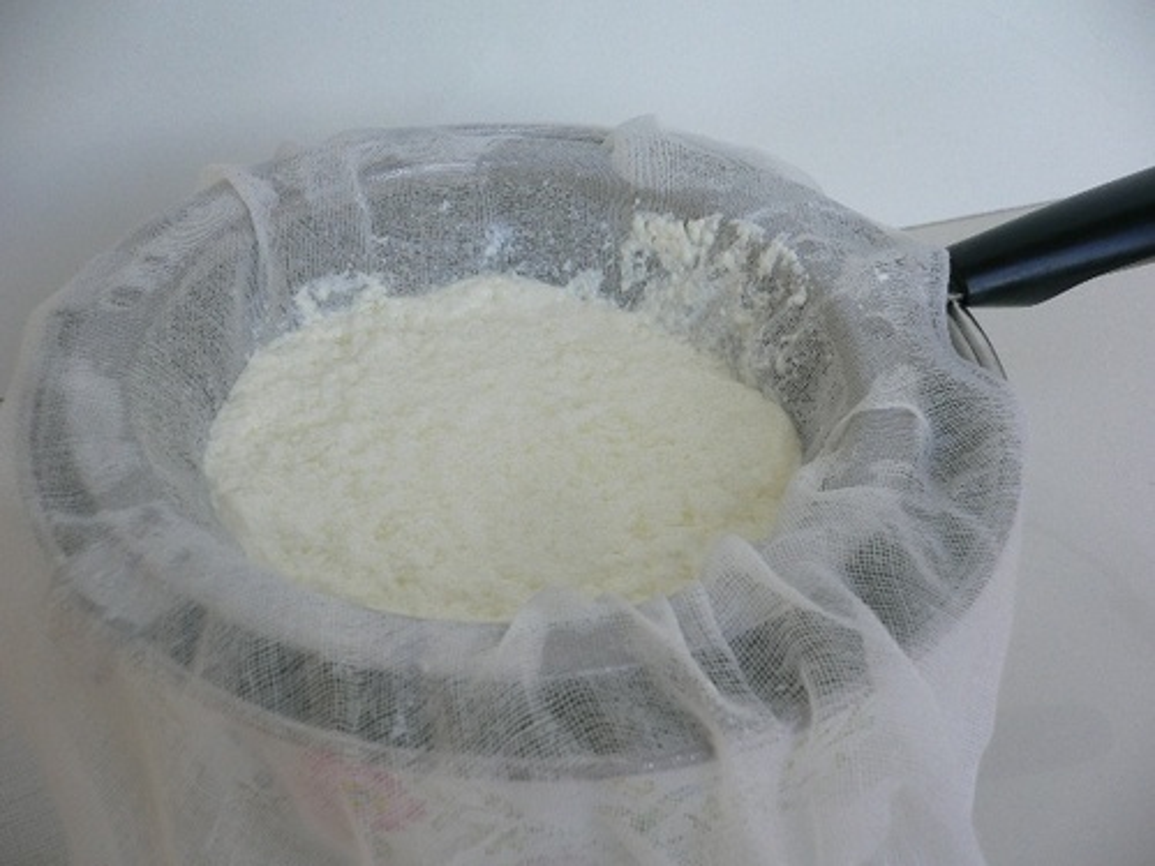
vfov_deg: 40.7
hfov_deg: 52.6
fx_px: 1168
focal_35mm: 35
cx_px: 578
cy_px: 433
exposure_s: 1/125
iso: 80
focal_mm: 5.8
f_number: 2.8
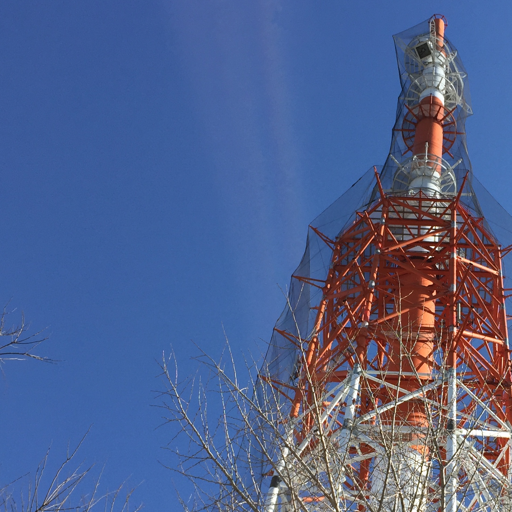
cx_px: 438
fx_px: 954
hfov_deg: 29.1
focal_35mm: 57
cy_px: 345
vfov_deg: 29.8
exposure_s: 1/1522
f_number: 2.2
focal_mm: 4.15
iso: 32
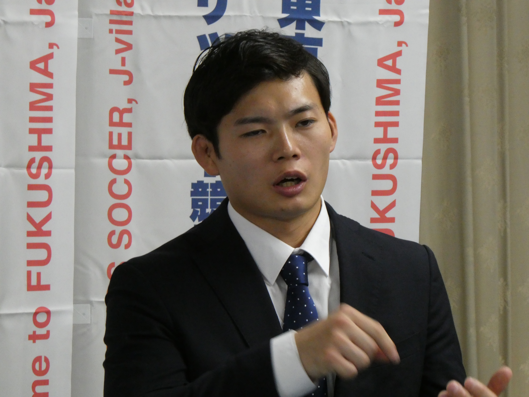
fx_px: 2628
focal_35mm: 172
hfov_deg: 11.5
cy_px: 198
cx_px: 264
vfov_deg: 8.6
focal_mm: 30.9
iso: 800
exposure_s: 1/80
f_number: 5.6
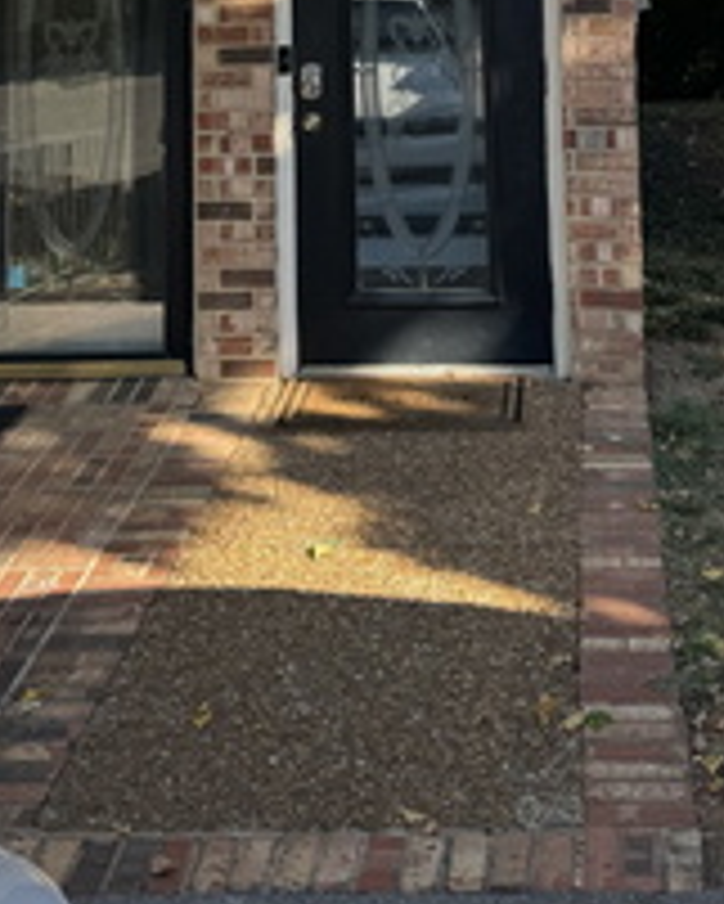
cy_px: -169
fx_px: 1659
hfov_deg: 24.6
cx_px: 418
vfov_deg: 27.1
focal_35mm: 62
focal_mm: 6.86
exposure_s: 1/1151
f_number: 1.78
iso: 80
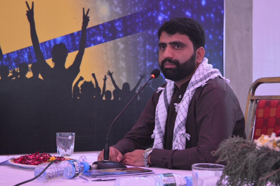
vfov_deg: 18.2
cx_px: 140
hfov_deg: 27.0
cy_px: 93
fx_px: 583
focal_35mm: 75
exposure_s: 1/25
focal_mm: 50
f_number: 5.6
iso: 400
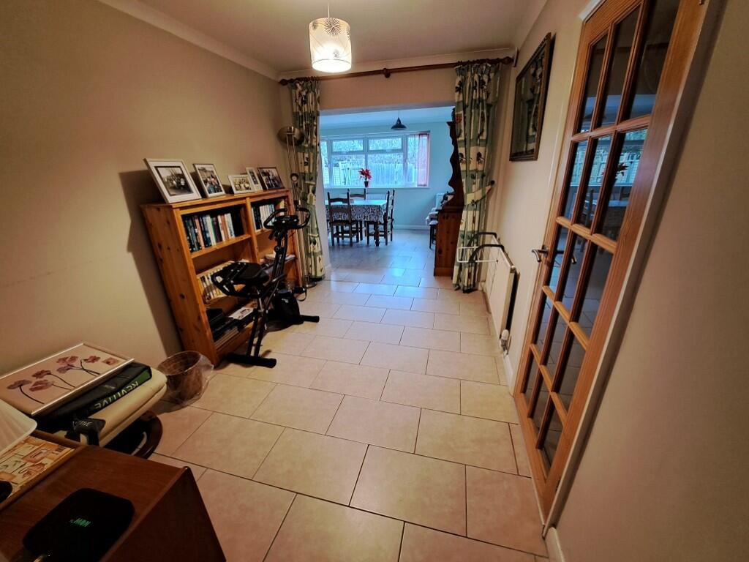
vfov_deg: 89.9
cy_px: 281
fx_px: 281
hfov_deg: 106.2
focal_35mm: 13
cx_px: 374
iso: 250
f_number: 2.2
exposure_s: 1/25
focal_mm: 1.74
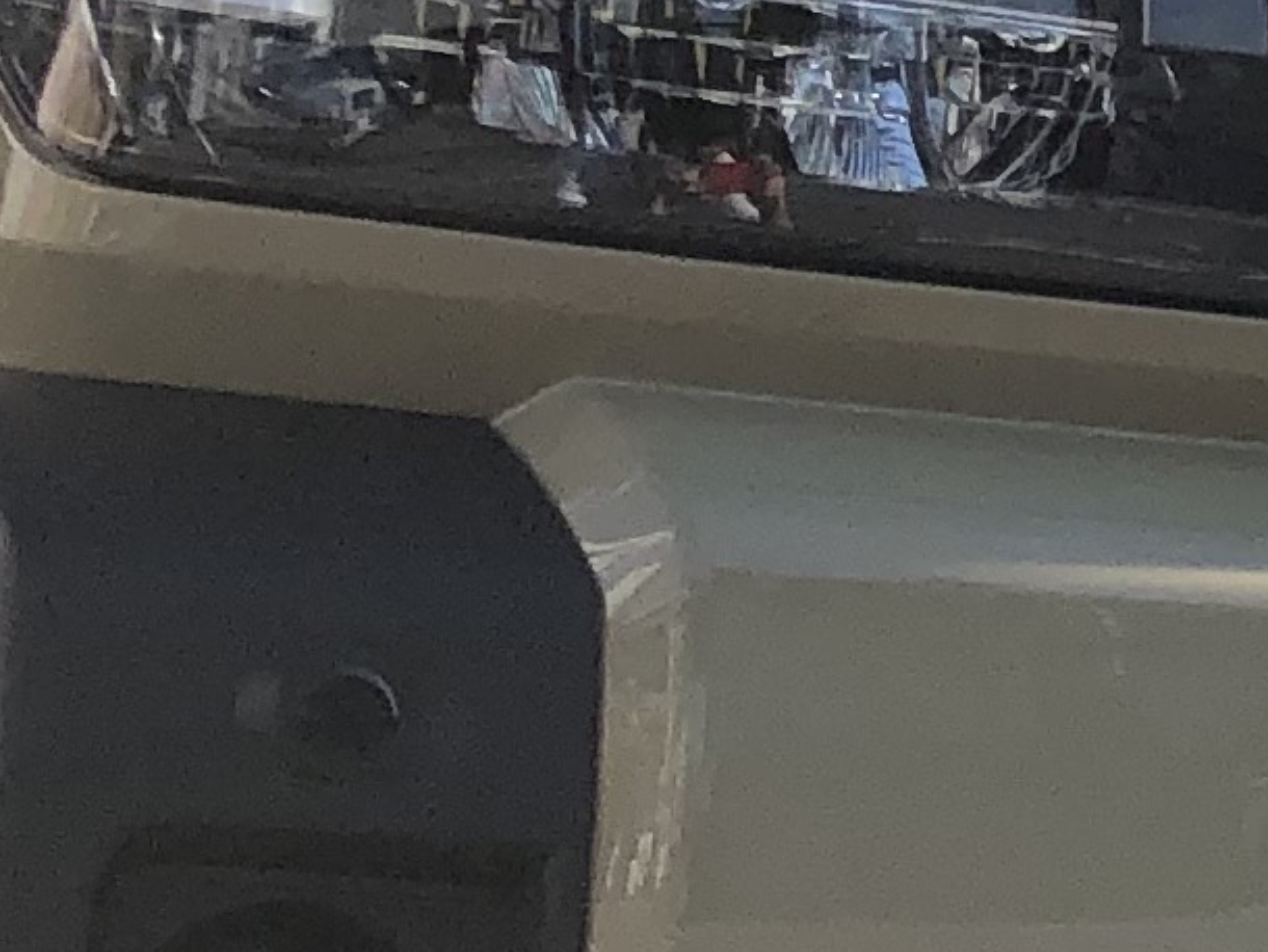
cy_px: 592
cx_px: 3758
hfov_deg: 8.8
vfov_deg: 8.0
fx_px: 6779
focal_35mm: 185
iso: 20
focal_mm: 3.99
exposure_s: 1/1429
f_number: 1.8
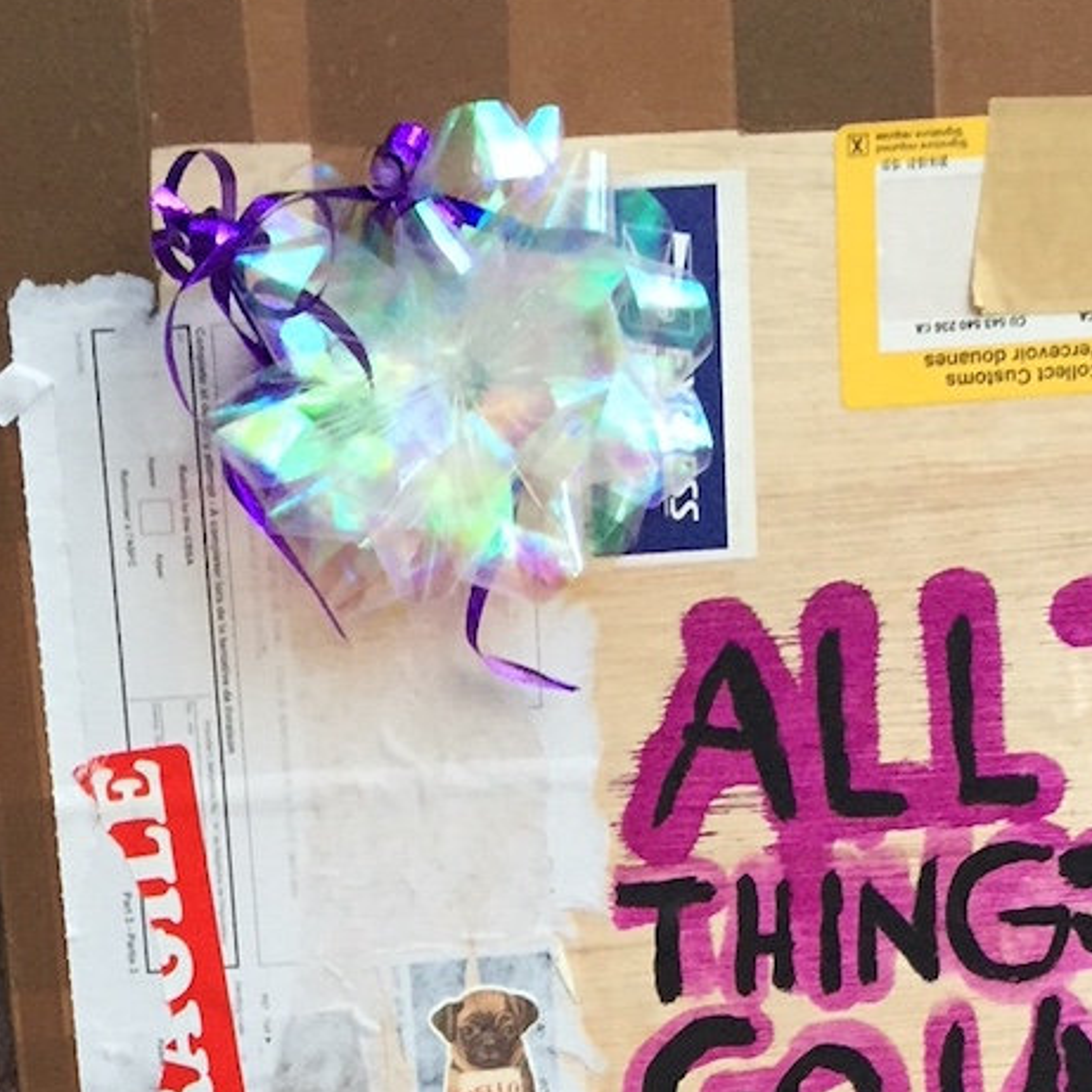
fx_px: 2855
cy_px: 1348
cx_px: 481
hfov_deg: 21.6
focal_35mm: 80
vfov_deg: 20.1
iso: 125
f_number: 2.2
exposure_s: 1/30
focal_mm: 4.15
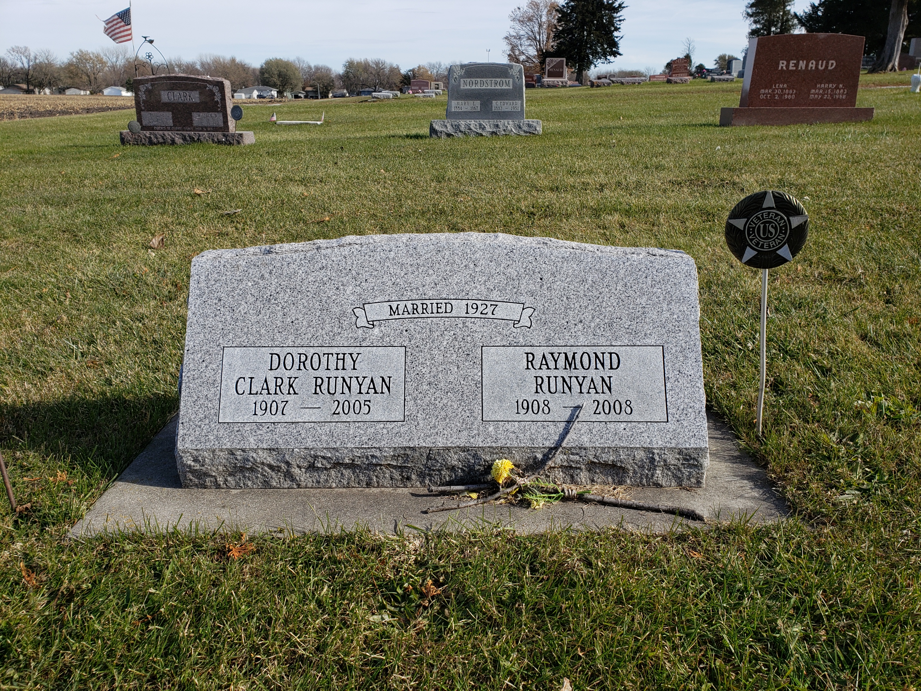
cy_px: 346
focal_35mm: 26
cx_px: 460
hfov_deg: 67.3
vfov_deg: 53.1
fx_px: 692
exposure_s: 1/1061
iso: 50
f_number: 2.4
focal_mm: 4.3
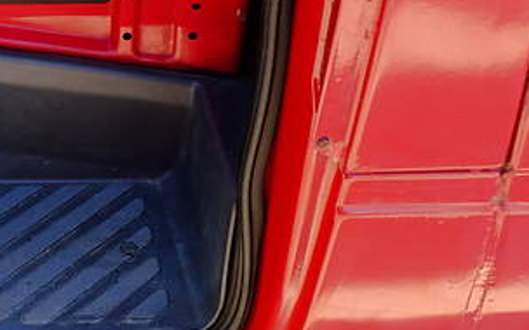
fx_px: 1197
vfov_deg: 15.3
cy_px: -50
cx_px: -19
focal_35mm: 83
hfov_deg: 23.7
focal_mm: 20.6
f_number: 3.6
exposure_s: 1/125
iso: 800
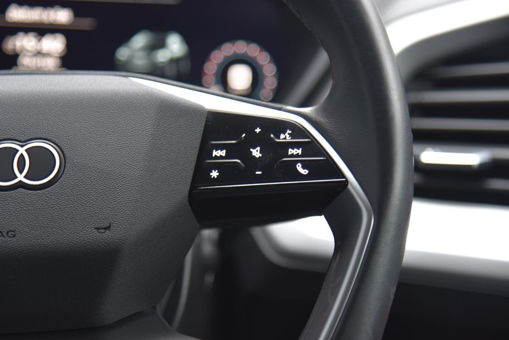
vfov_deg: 10.2
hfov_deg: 15.3
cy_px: 162
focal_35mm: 134
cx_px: 254
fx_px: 1894
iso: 500
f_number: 4
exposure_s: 1/8
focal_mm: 120
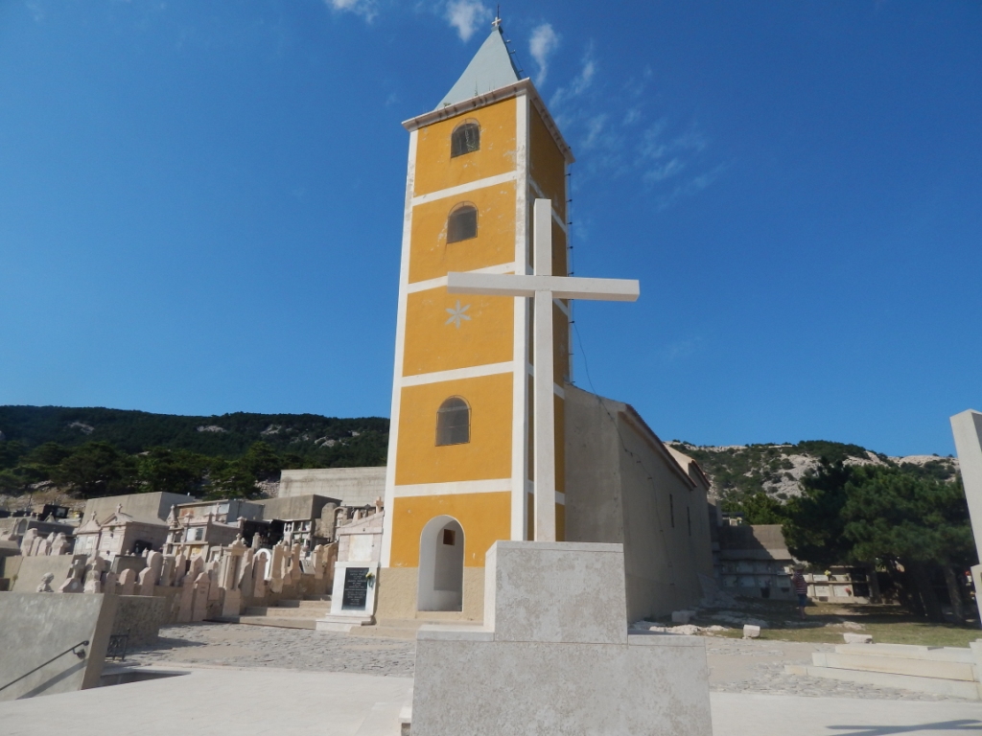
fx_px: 624
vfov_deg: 61.1
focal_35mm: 22
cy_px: 368
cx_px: 491
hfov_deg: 76.4
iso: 125
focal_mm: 4
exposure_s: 1/1000
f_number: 6
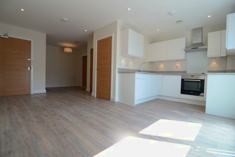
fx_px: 108
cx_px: 118
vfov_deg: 72.1
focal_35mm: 16
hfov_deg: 95.0
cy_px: 78
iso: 100
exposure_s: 1/80
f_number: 4.5
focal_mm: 11
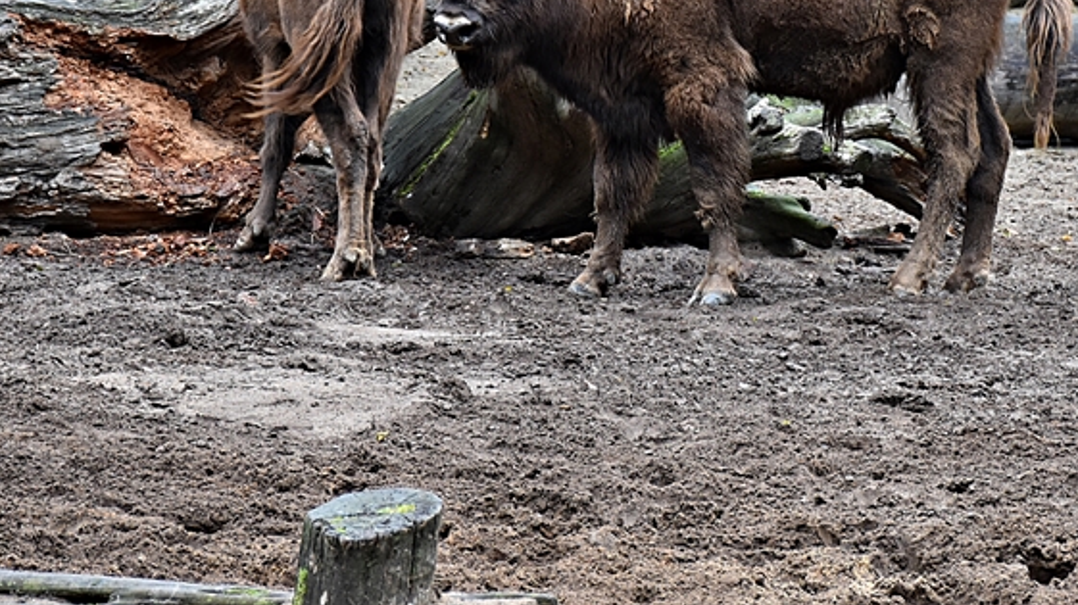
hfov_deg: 8.8
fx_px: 6970
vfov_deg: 5.0
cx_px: 584
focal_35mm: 244
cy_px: 36
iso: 800
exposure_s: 1/200
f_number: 5.3
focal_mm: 85
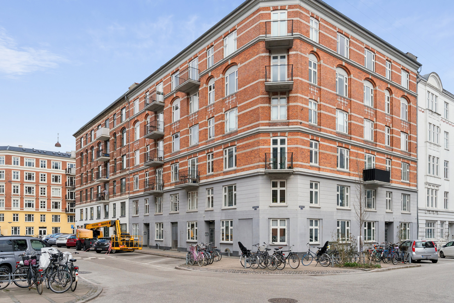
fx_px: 340
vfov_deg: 47.9
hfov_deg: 67.4
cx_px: 227
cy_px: 152
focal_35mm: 27
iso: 400
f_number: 6.3
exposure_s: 1/800
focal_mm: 18
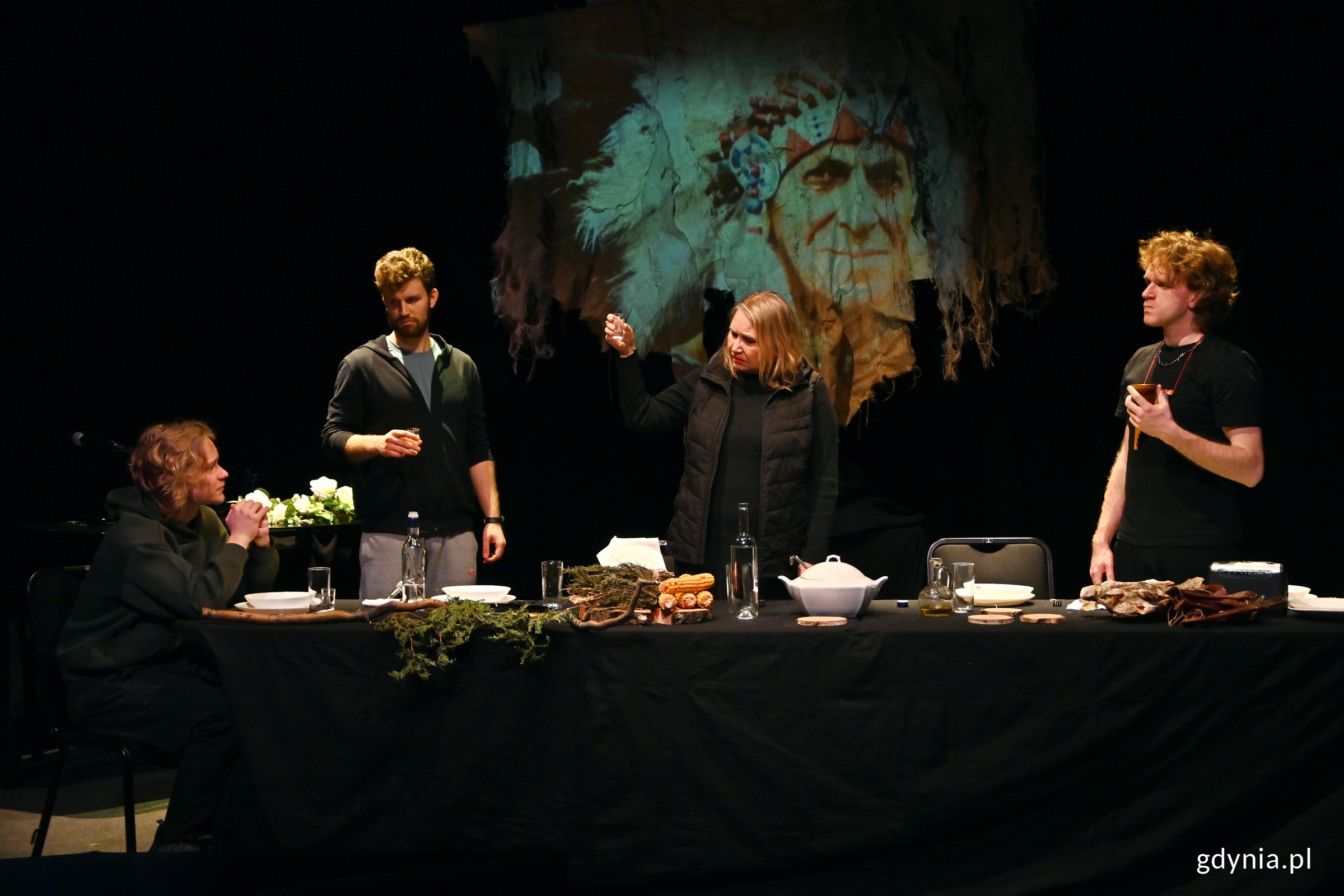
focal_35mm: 57
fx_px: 2128
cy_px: 448
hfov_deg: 35.1
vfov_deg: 23.8
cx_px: 672
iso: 1250
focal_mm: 38
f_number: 3.5
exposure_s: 1/160
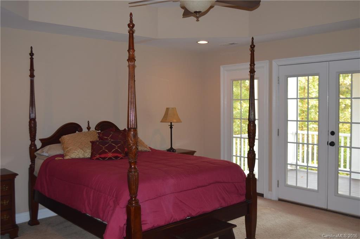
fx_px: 360
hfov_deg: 53.2
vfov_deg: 36.8
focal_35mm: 36
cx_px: 180
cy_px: 120
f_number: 4
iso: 400
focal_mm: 24
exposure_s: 1/60
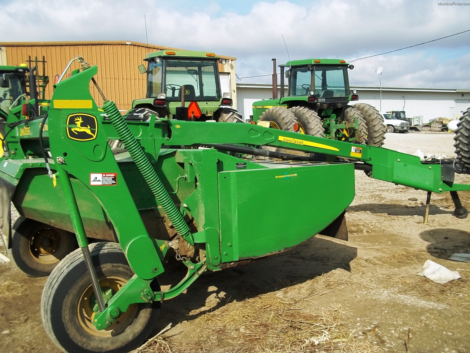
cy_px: 176
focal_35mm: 36
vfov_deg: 39.7
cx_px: 235
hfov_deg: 51.4
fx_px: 489
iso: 80
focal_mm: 6.5
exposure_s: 1/200
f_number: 8
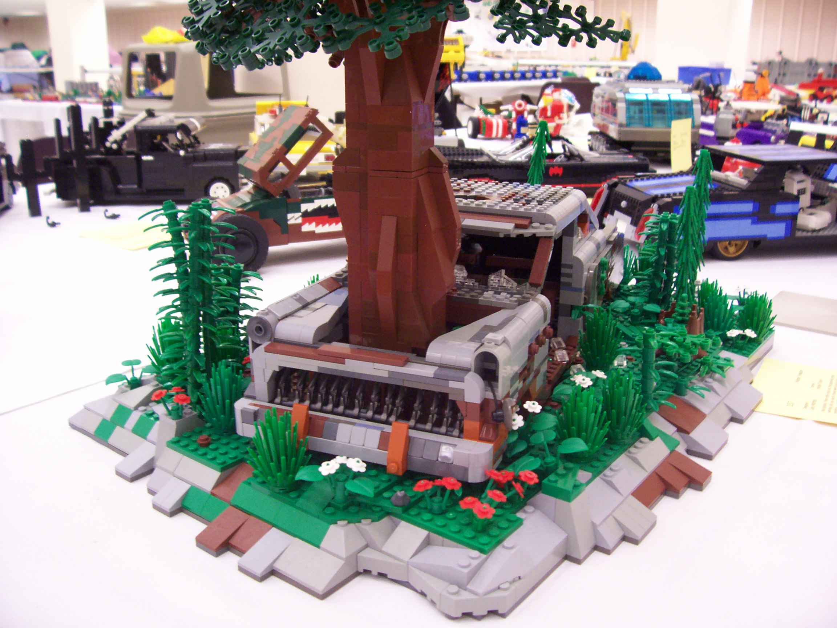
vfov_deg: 41.8
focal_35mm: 34
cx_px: 418
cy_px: 314
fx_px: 822
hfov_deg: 54.0
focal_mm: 5.6
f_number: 2.7
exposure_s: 1/16.2
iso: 160
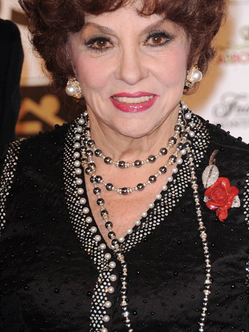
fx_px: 4260
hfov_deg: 3.3
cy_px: 133
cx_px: 122
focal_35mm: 444
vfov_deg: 4.5
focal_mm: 300
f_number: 7.1
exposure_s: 1/400
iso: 800
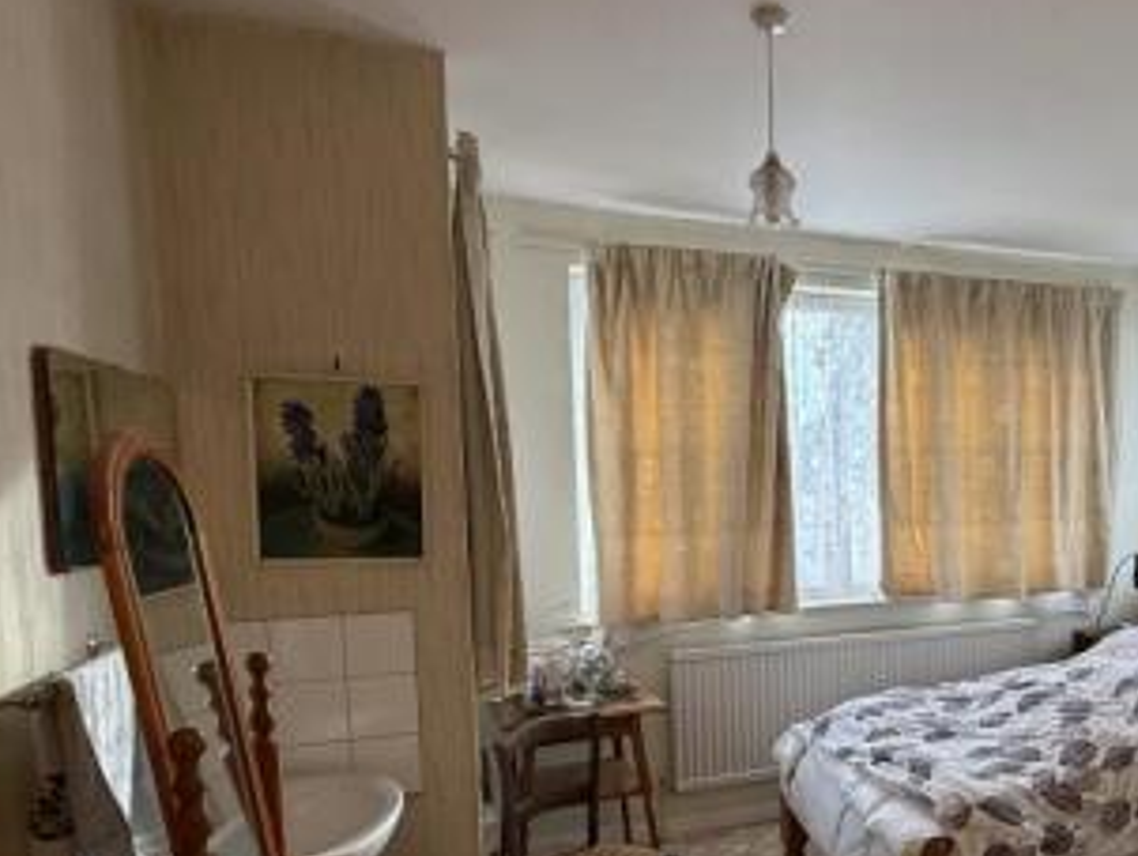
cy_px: 560
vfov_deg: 50.6
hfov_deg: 61.6
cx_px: 854
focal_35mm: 27
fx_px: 888
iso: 250
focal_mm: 2.22
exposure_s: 1/100
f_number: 2.2
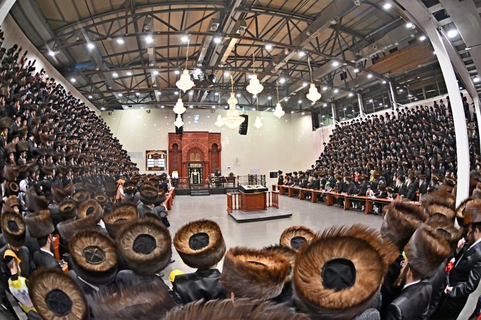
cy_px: 160
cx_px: 240
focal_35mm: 15
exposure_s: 1/400
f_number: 2.8
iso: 500
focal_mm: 10.5
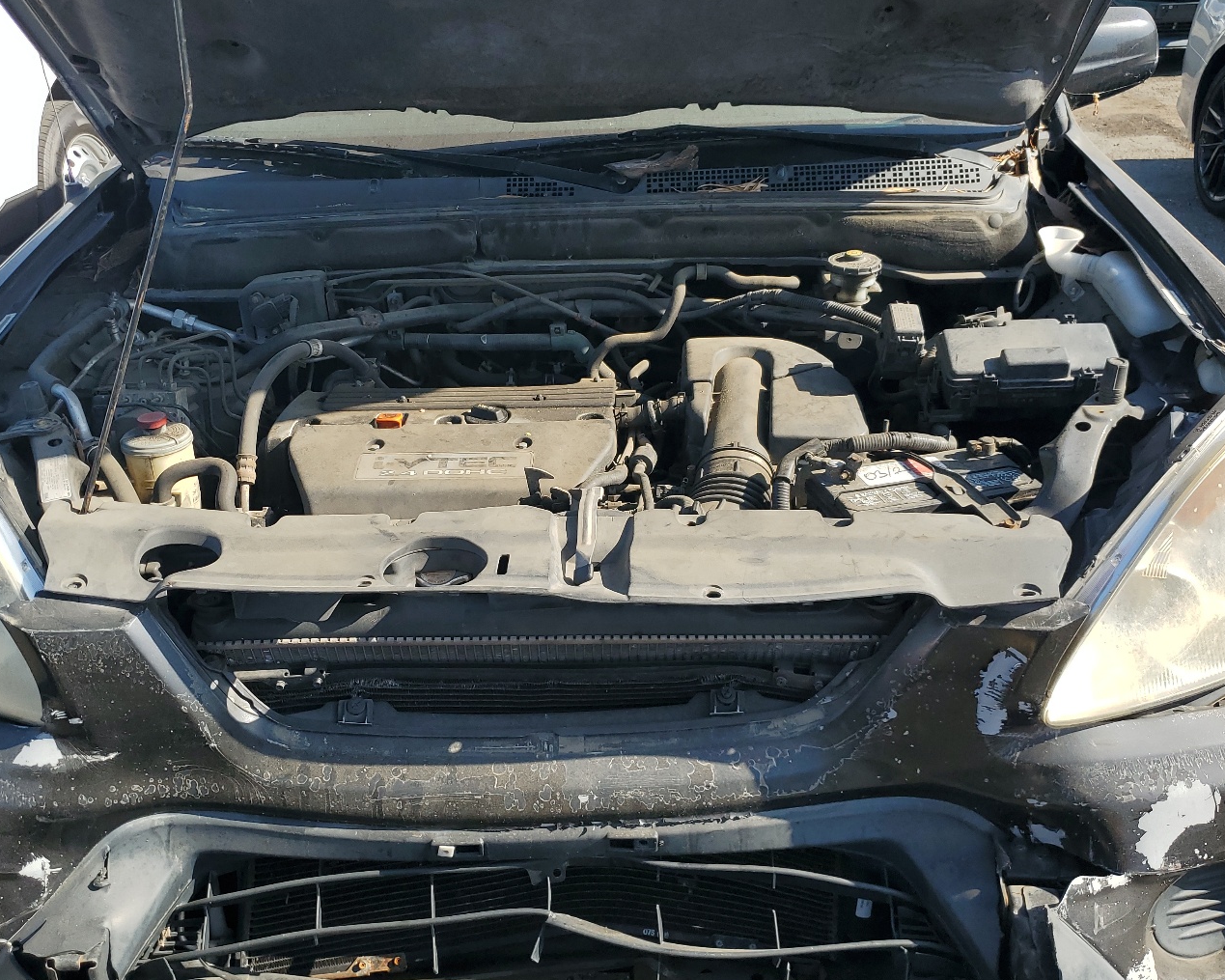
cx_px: 567
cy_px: 467
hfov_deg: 55.6
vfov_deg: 45.8
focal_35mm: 32
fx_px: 1160
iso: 50
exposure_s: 1/1429
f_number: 1.5
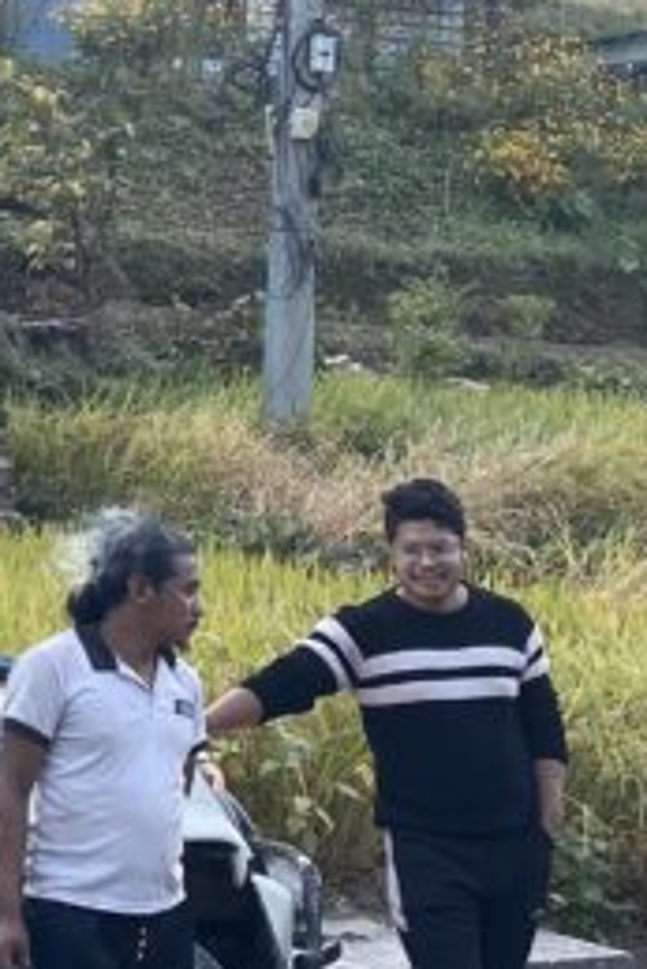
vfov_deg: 18.9
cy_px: 213
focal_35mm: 107
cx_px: -707
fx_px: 2880
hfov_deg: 11.4
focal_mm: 4.25
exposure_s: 1/166
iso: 32
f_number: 1.8
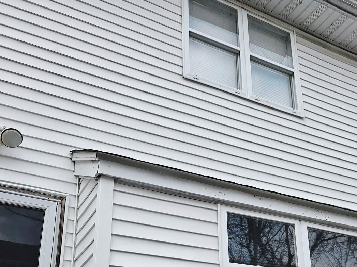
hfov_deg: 41.7
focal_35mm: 45
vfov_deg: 30.7
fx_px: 464
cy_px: 242
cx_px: 228
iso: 12
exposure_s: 1/625
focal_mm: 6.3
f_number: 1.7
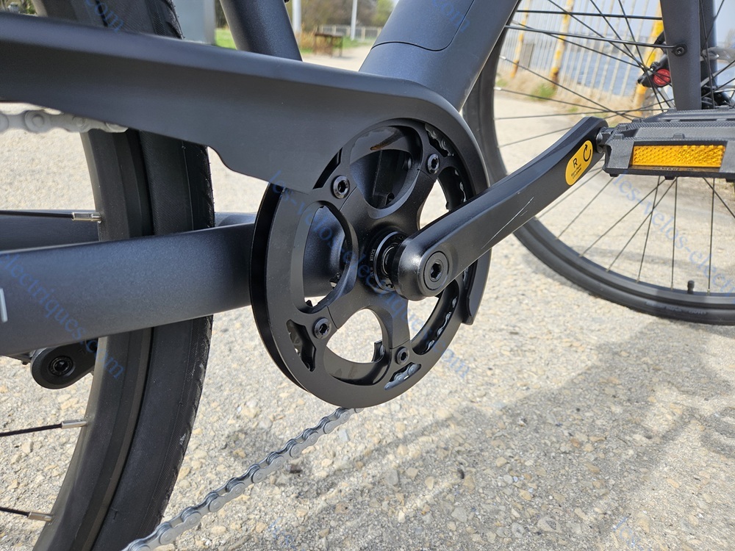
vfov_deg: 58.9
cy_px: 276
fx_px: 488
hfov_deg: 73.9
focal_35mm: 23
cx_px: 368
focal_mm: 5.4
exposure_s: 1/929
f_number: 1.8
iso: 25
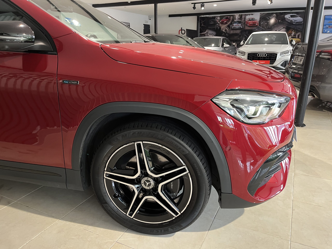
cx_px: 166
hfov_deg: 67.3
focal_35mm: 26
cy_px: 124
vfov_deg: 53.1
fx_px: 249
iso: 200
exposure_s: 1/60
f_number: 1.6
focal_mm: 5.1
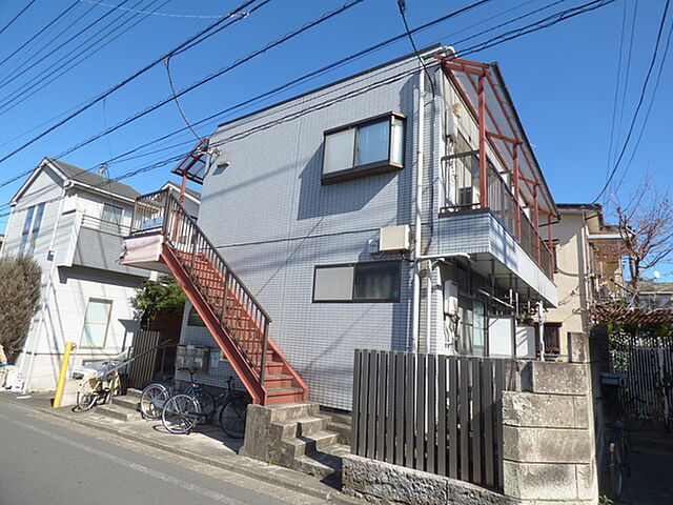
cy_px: 252
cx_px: 336
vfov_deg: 66.0
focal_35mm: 20
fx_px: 389
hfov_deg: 81.7
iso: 100
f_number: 5
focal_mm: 3.58
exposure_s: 1/500
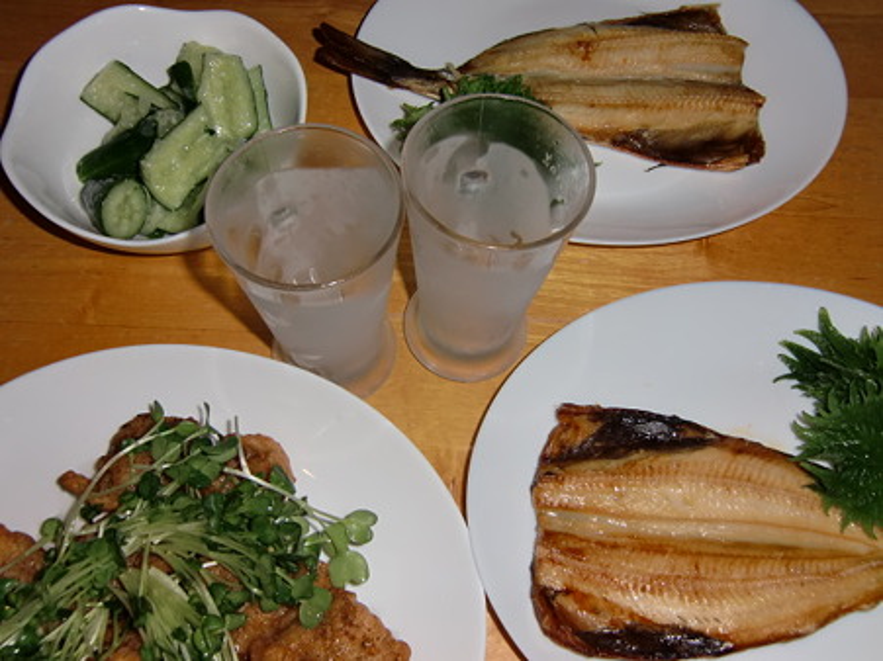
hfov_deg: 54.0
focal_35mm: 34
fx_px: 867
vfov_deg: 41.8
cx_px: 442
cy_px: 330
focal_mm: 6.1
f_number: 3.6
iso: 64
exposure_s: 1/20
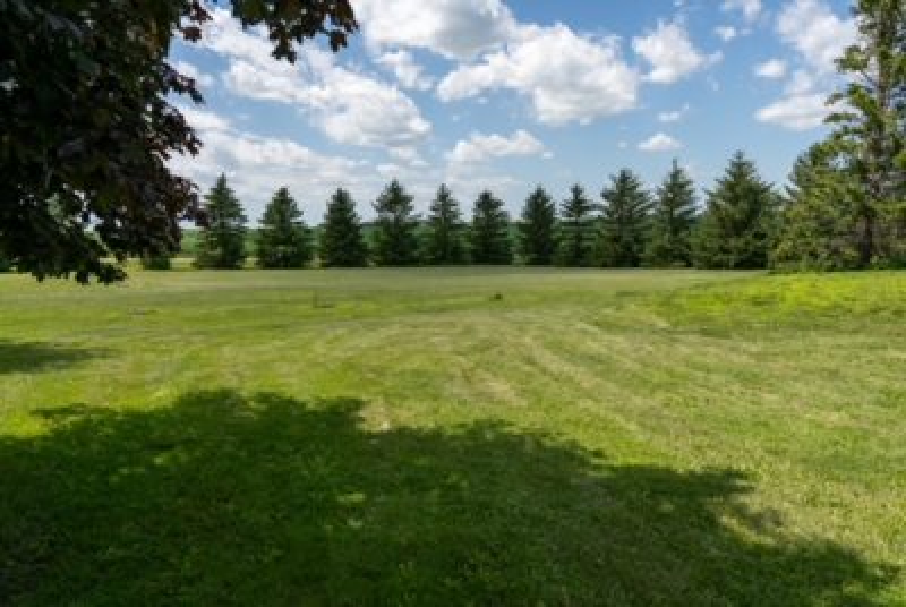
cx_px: 453
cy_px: 304
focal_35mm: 24
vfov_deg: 53.3
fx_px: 605
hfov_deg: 73.7
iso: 100
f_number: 6.3
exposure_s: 1/800
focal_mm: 24
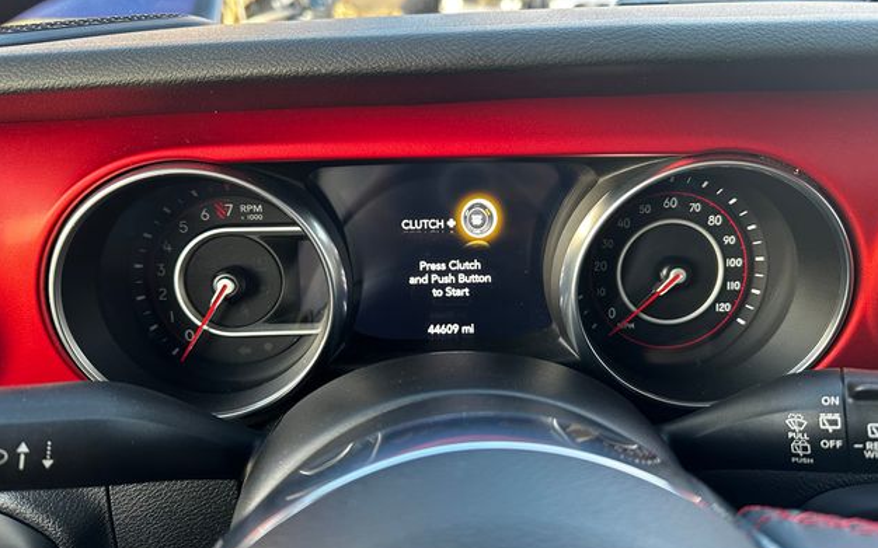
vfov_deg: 47.5
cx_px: 446
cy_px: 255
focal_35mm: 26
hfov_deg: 70.4
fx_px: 622
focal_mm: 6.86
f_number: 1.78
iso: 250
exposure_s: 1/76
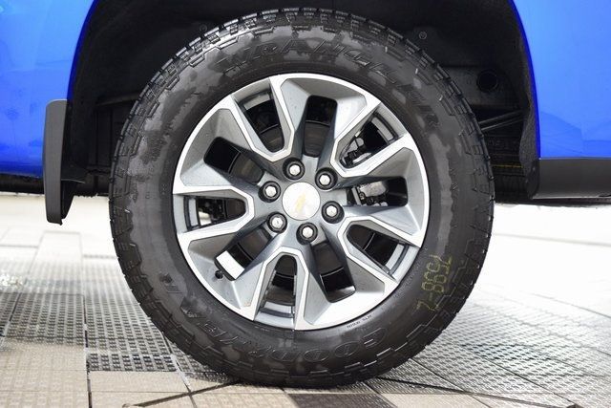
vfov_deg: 22.6
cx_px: 306
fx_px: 1018
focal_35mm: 60
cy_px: 204
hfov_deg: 33.4
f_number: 2.8
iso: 1600
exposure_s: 1/50
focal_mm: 40
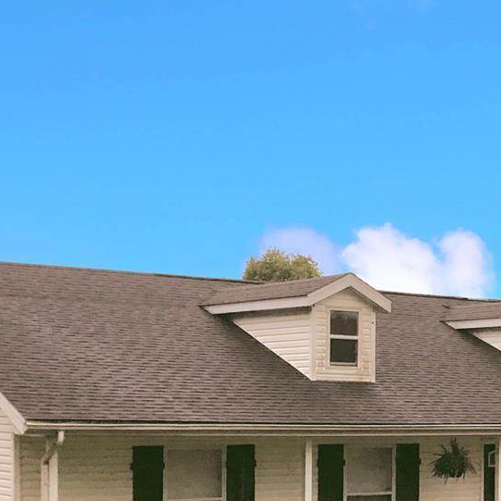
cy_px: 469
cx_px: 480
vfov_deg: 20.9
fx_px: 1326
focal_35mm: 81
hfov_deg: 20.8
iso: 25
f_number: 2.4
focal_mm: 3.3
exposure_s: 1/30
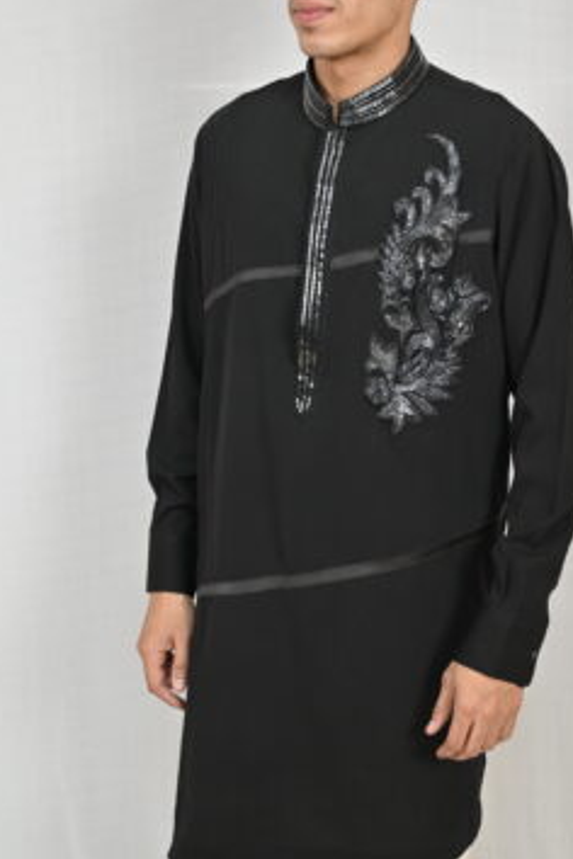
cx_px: 347
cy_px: 359
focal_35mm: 56
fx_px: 1337
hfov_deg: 24.1
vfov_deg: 35.6
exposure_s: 1/125
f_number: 5.6
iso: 800
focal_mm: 44
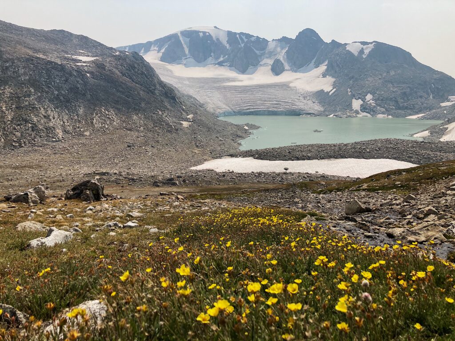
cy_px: 170
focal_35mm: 28
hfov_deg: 63.4
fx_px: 368
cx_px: 228
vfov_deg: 49.7
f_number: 1.8
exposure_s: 1/4878
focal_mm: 3.99
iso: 20
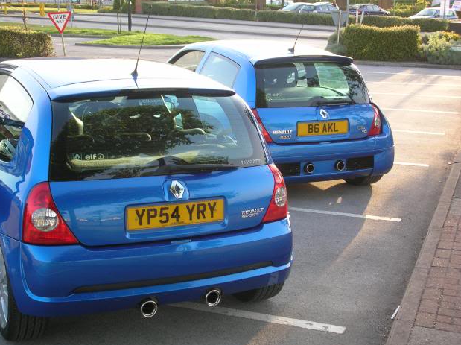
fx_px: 798
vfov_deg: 24.4
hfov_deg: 32.2
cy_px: 176
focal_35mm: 60
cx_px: 224
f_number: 3.5
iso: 50
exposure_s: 1/57.1
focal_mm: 9.6
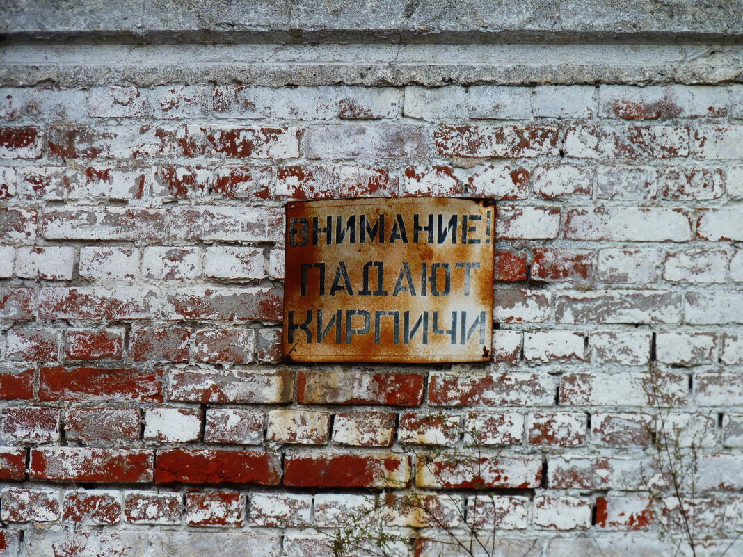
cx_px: 372
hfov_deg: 7.5
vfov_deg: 5.6
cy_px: 278
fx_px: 5667
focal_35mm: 264
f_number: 4
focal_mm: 47
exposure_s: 1/125
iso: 80
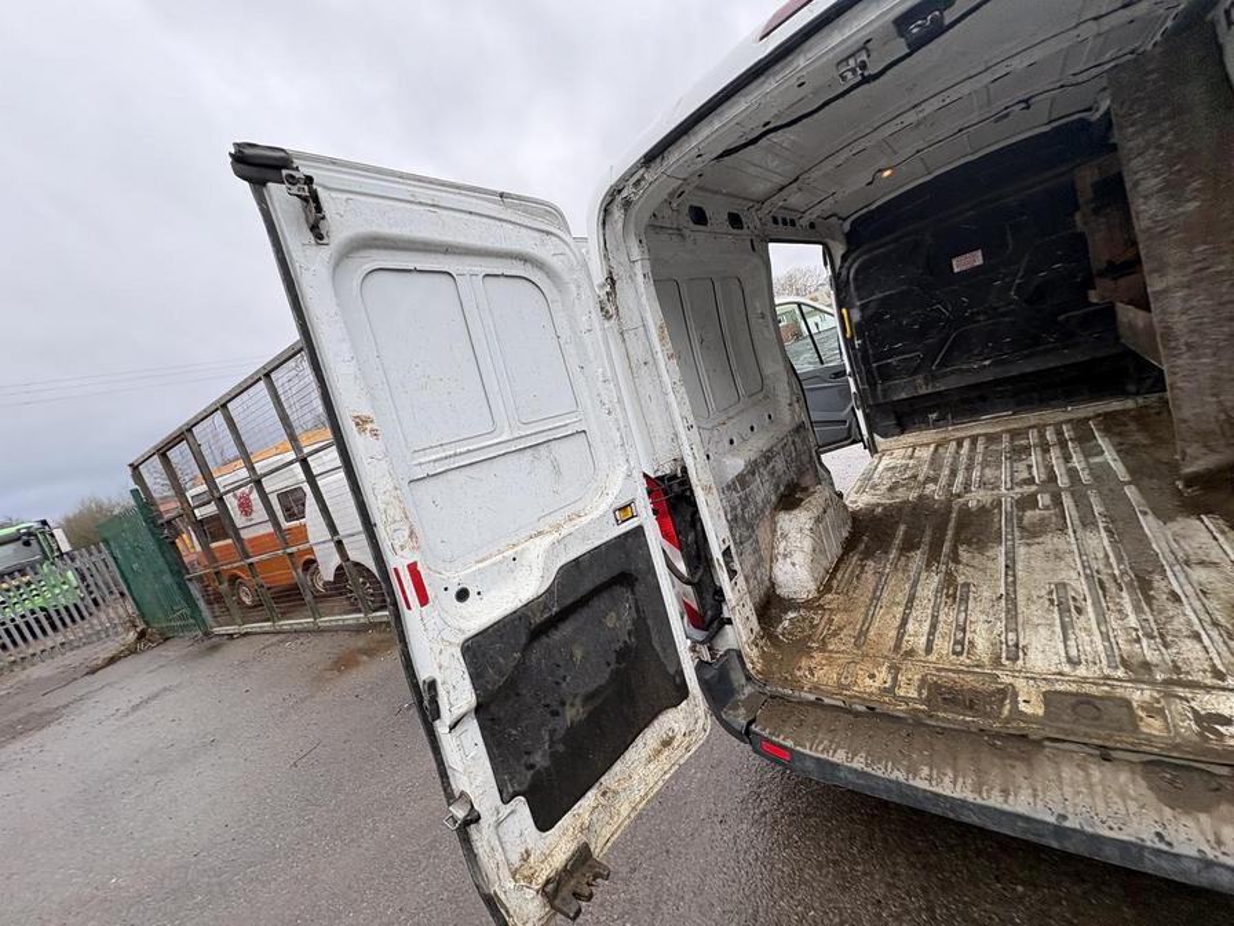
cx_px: 617
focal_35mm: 14
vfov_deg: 85.7
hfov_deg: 102.1
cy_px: 463
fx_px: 499
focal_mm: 2.22
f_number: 2.2
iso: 40
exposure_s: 1/236
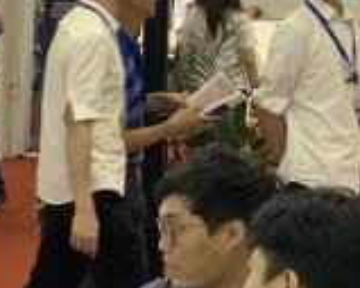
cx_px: -41
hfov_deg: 9.9
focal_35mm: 192
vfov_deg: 8.0
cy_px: 202
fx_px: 2044
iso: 80
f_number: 2.4
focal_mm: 6
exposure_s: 1/100
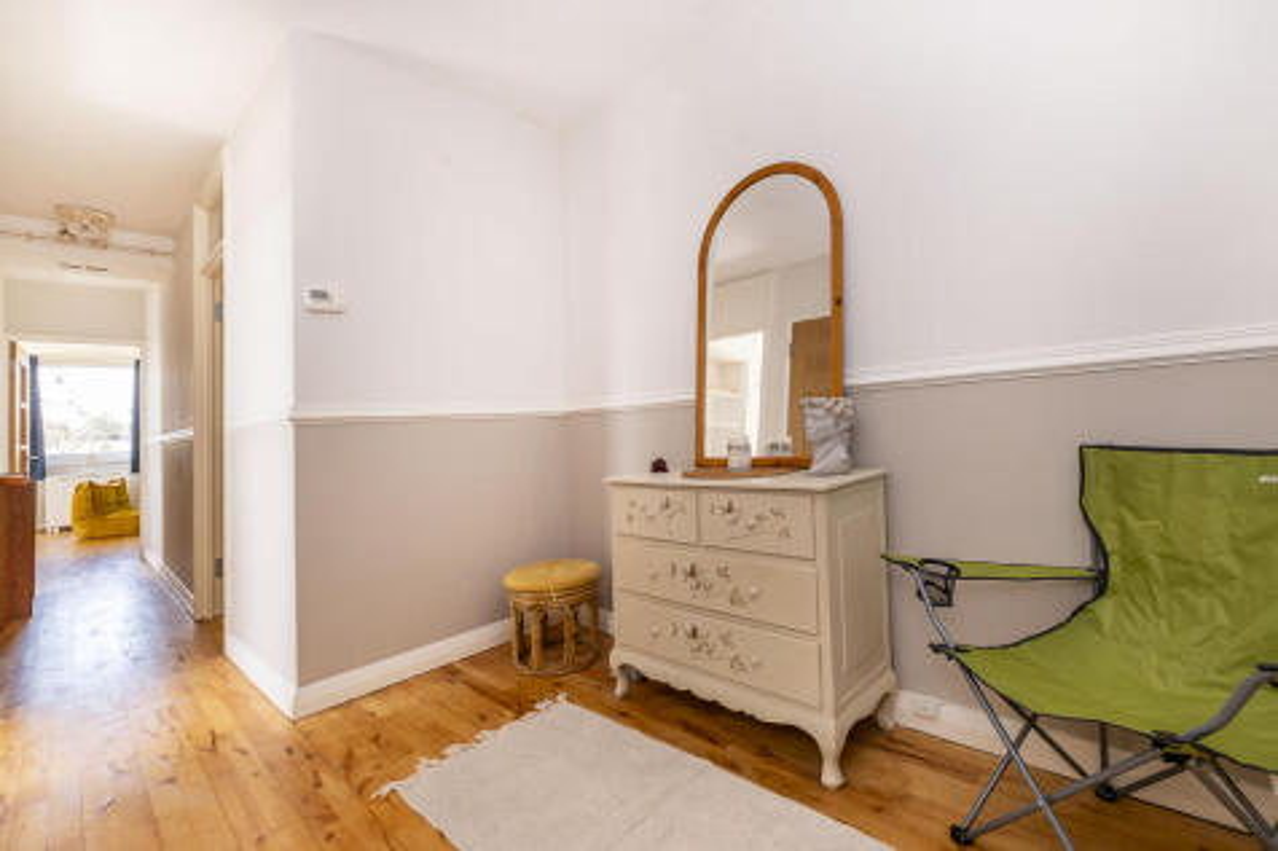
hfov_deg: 100.4
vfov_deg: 77.3
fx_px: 532
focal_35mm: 15
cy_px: 426
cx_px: 639
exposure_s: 1/40
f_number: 5.6
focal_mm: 10
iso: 320
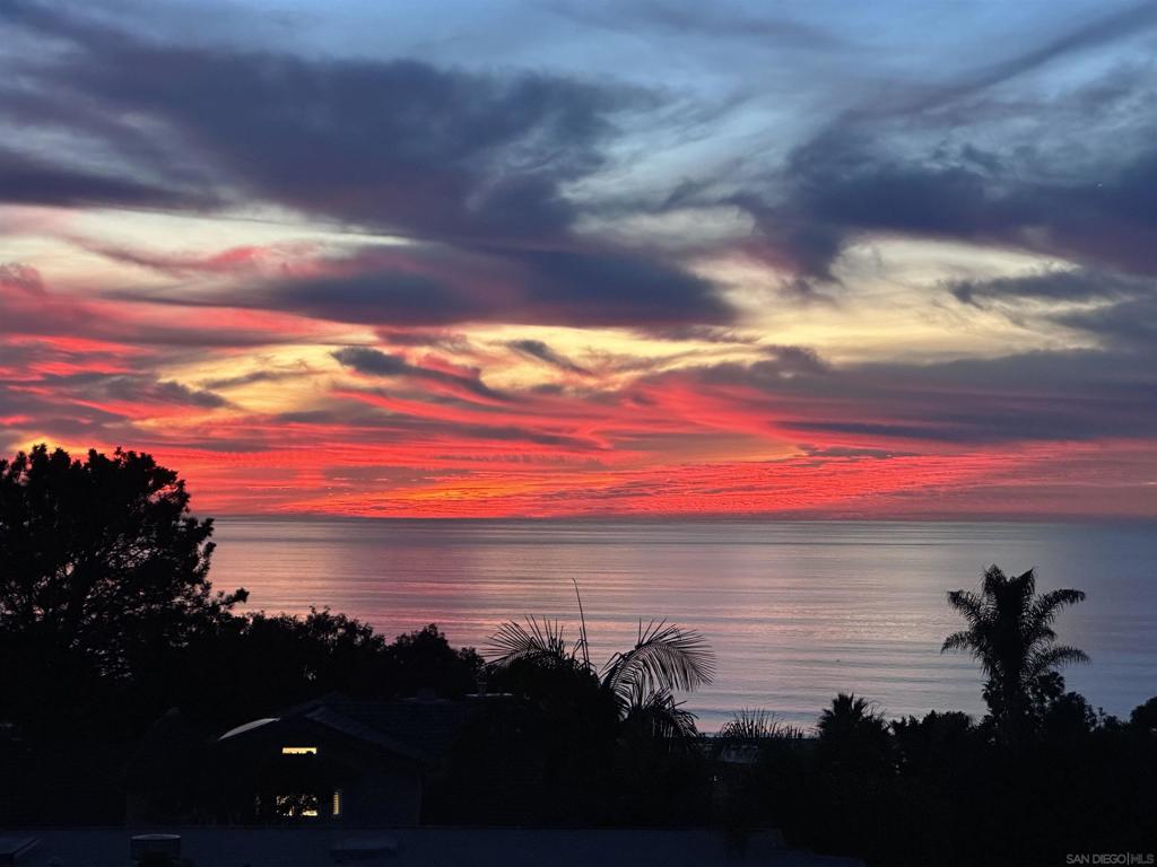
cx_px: 578
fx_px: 2574
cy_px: 434
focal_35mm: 77
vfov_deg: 19.1
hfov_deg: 25.3
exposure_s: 1/52
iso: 640
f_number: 2.8
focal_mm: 9
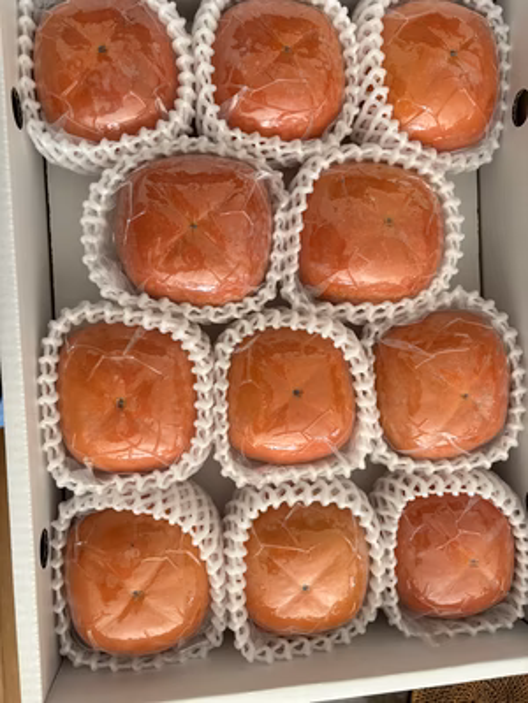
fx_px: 529
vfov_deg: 67.3
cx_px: 264
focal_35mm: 26
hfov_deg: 53.1
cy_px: 352
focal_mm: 5.96
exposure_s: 1/60
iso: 250
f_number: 1.6
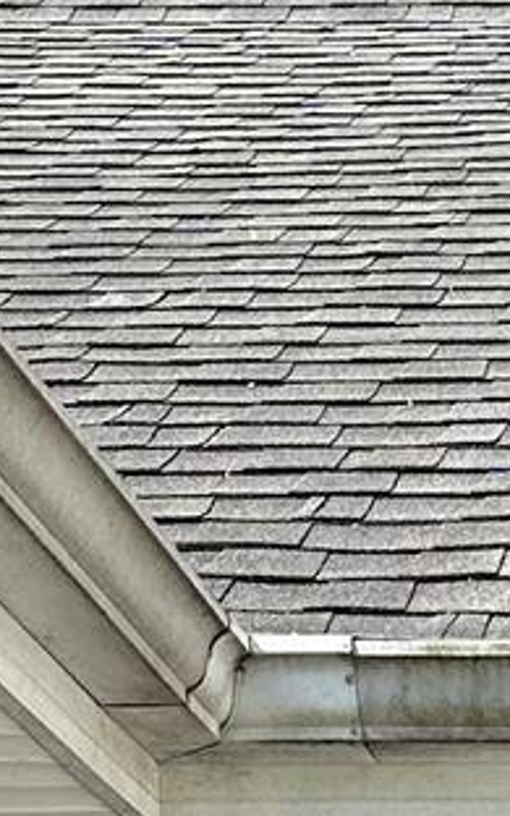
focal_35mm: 188
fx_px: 4181
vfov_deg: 9.8
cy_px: 1993
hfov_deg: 6.6
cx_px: 1242
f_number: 1.78
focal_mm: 6.86
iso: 80
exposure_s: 1/1916
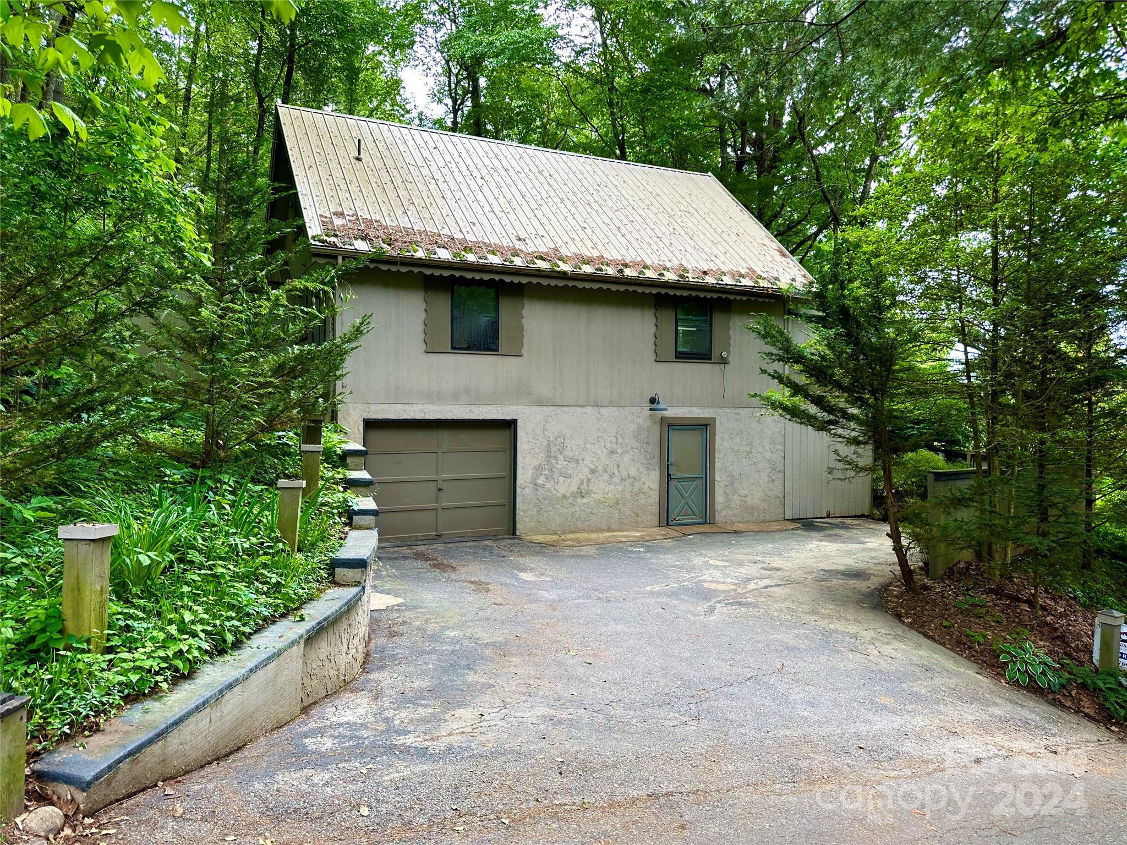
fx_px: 781
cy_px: 422
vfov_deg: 56.8
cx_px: 564
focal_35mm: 24
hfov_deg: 71.6
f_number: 1.78
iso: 50
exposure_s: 1/125
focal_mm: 6.86
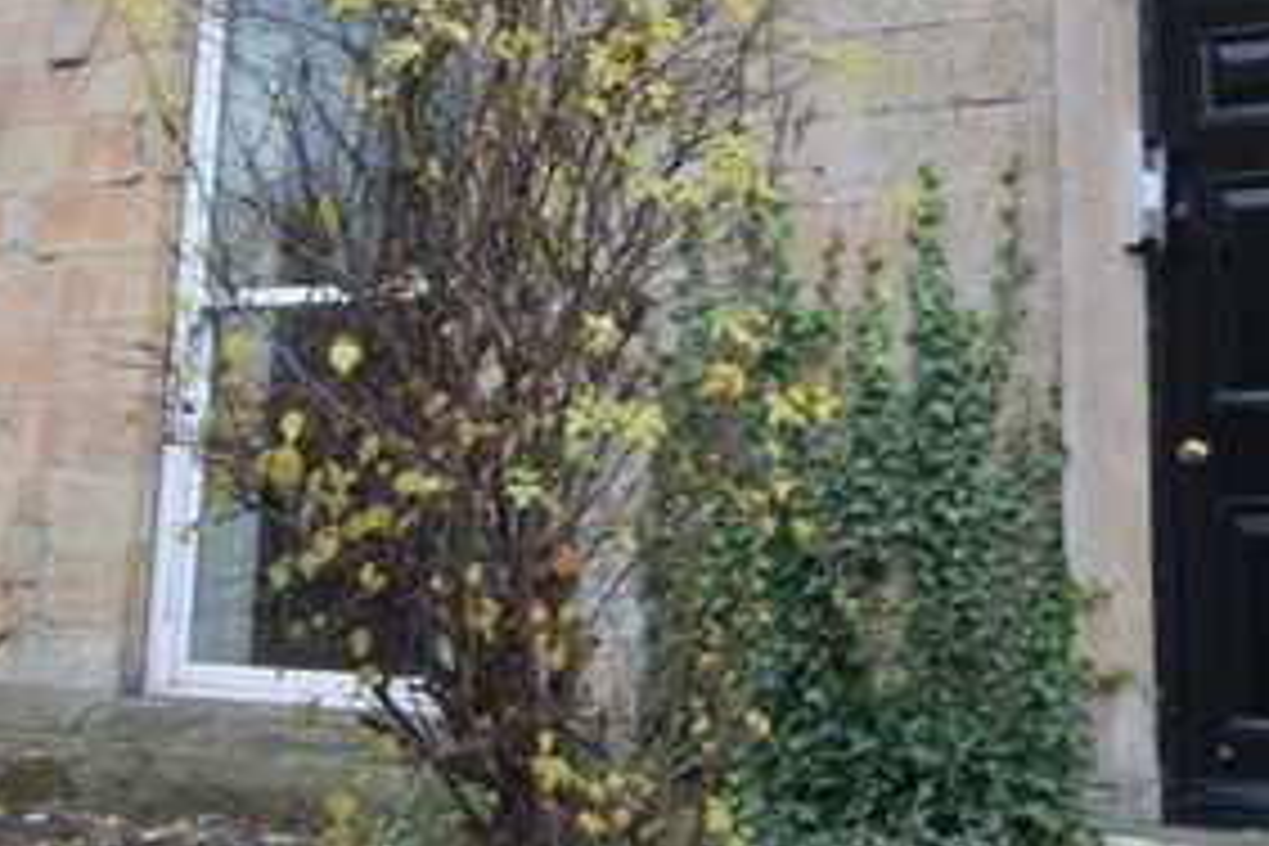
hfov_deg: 28.5
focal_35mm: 71
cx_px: 702
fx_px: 2496
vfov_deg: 18.0
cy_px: -241
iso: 500
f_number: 13
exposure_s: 1/4
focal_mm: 13
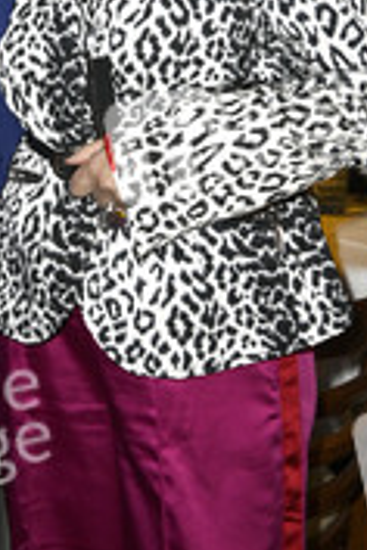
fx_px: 1315
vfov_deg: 22.6
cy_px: -22
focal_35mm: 86
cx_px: -19
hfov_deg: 15.5
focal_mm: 38
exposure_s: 1/80
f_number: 5.6
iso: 1600
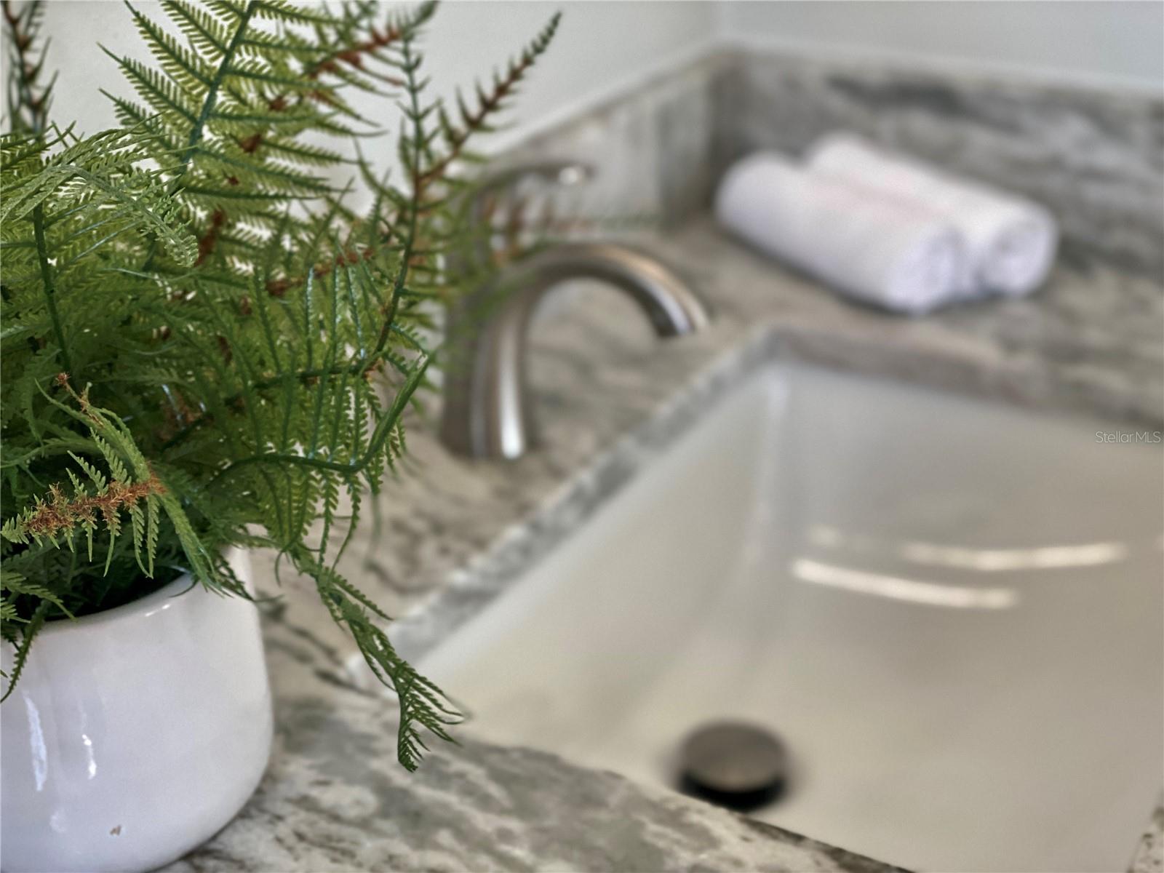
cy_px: 436
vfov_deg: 28.0
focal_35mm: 52
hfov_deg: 36.8
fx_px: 1749
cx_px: 582
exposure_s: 1/122
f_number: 2
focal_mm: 6
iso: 250
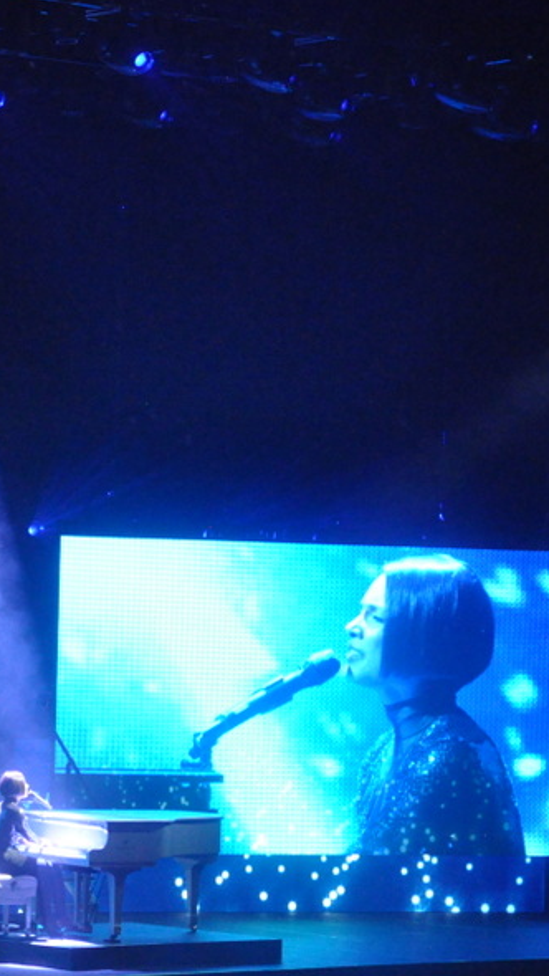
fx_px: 4372
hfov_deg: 7.2
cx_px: -18
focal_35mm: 169
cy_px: 519
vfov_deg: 12.7
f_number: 5.3
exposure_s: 1/10
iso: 3200
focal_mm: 62
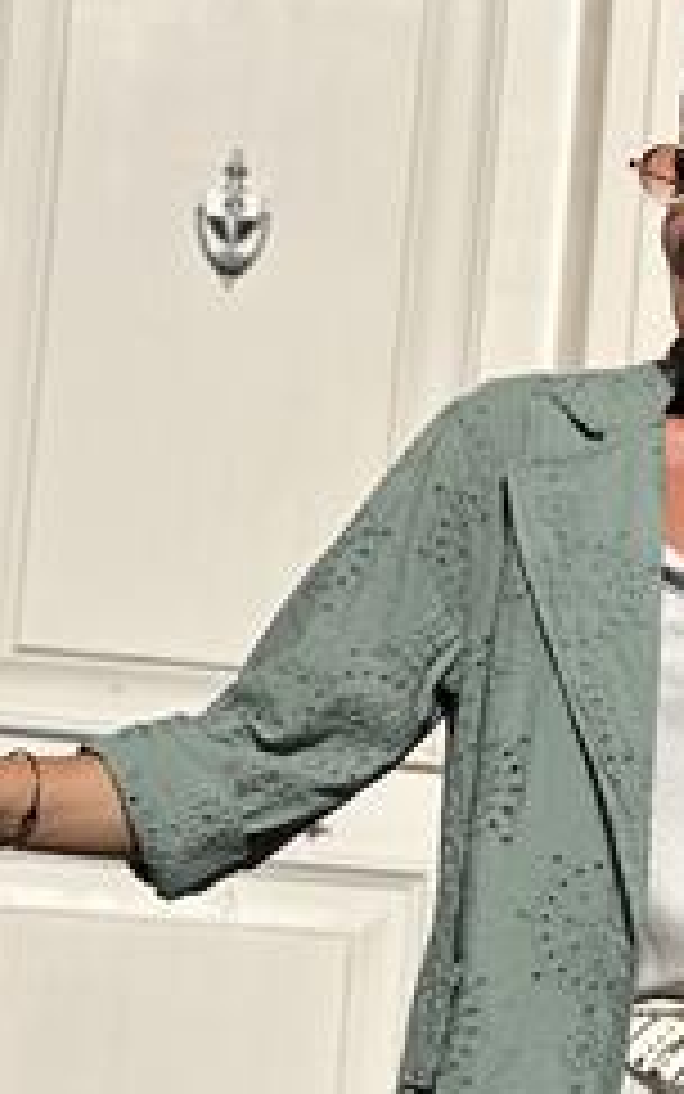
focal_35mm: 144
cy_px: 736
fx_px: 4292
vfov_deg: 14.5
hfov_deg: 9.1
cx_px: 680
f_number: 2.8
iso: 32
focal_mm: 9
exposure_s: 1/677
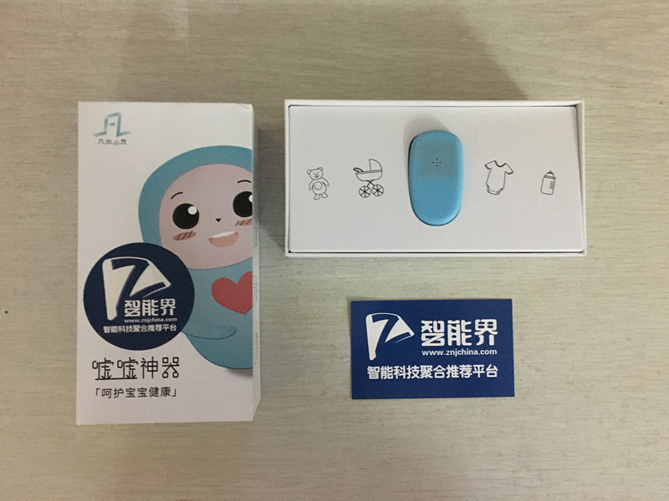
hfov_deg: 61.7
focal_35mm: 29
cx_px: 334
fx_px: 560
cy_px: 250
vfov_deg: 48.2
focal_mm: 4.15
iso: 500
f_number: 2.2
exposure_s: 1/17
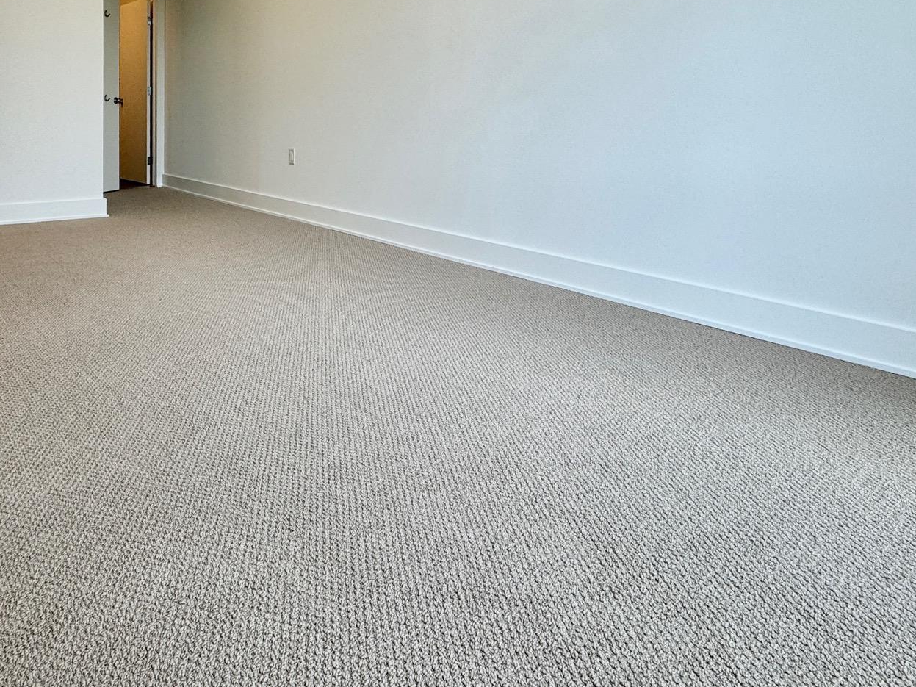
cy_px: 154
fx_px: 609
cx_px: 358
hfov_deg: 73.0
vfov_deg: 55.4
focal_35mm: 23
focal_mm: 2.22
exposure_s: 1/120
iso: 64
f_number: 2.2
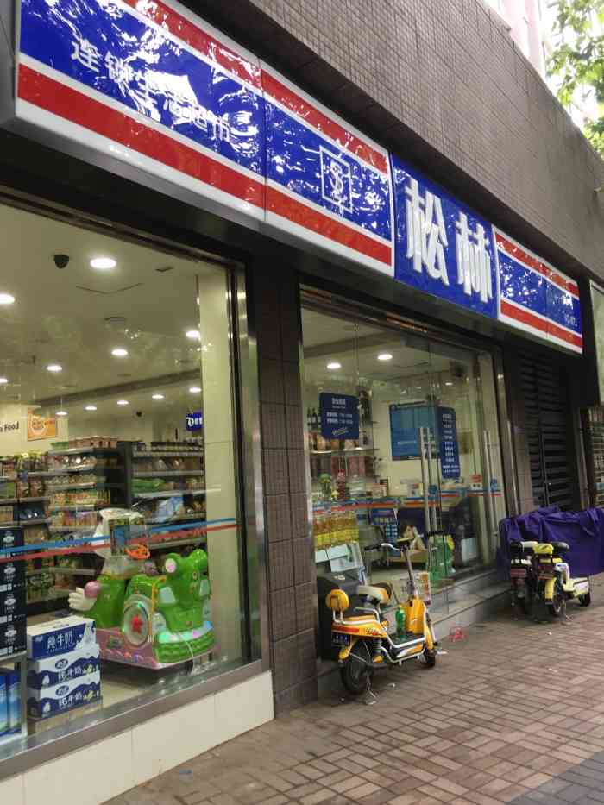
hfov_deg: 48.2
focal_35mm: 29
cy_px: 402
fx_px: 675
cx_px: 302
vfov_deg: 61.7
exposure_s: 1/33
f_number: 2.2
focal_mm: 4.15
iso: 50
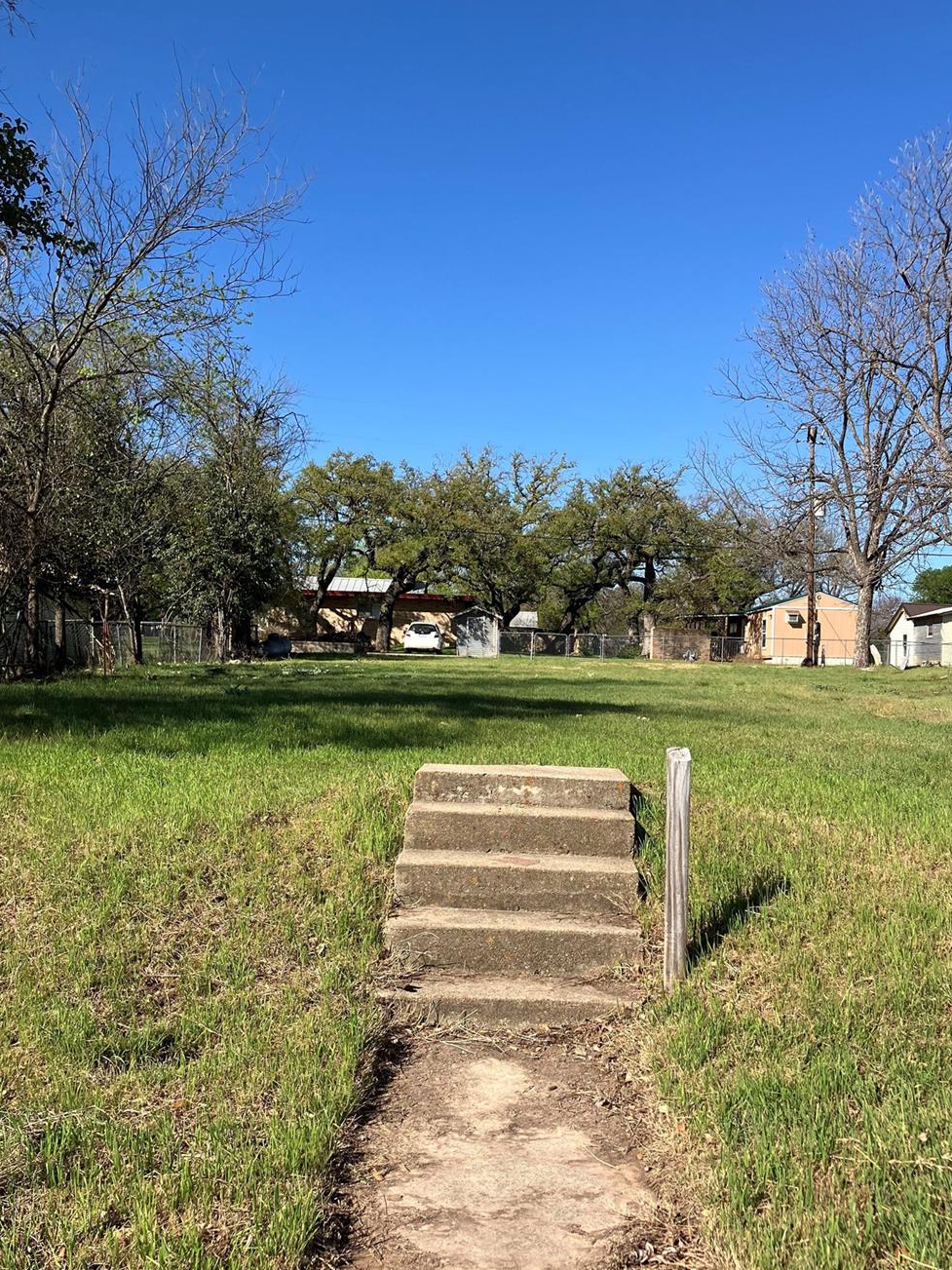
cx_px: 520
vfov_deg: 55.2
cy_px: 701
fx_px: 1210
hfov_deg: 42.9
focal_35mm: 33
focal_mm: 3.99
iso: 32
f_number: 1.8
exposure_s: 1/1946
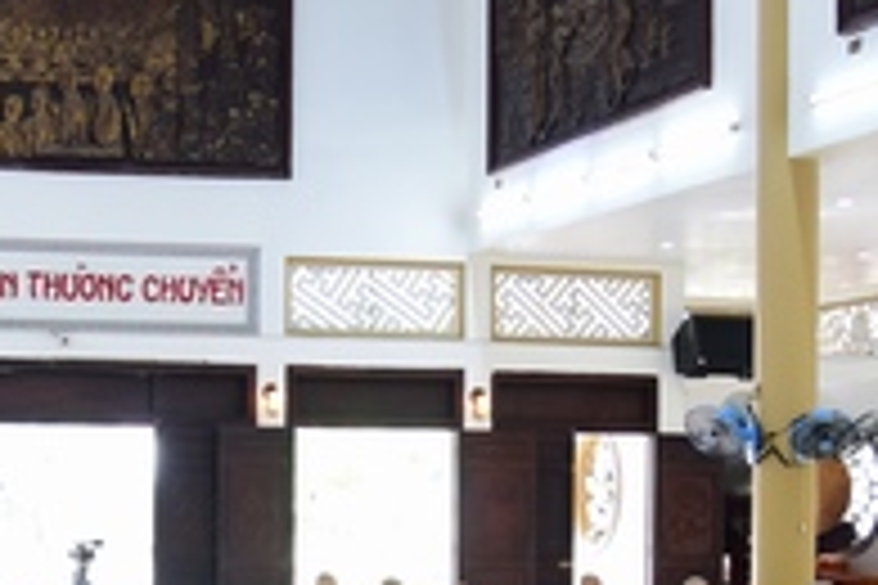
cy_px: 540
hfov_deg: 25.3
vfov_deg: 16.8
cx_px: 306
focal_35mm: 80
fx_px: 1951
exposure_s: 1/60
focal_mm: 24
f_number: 4
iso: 800
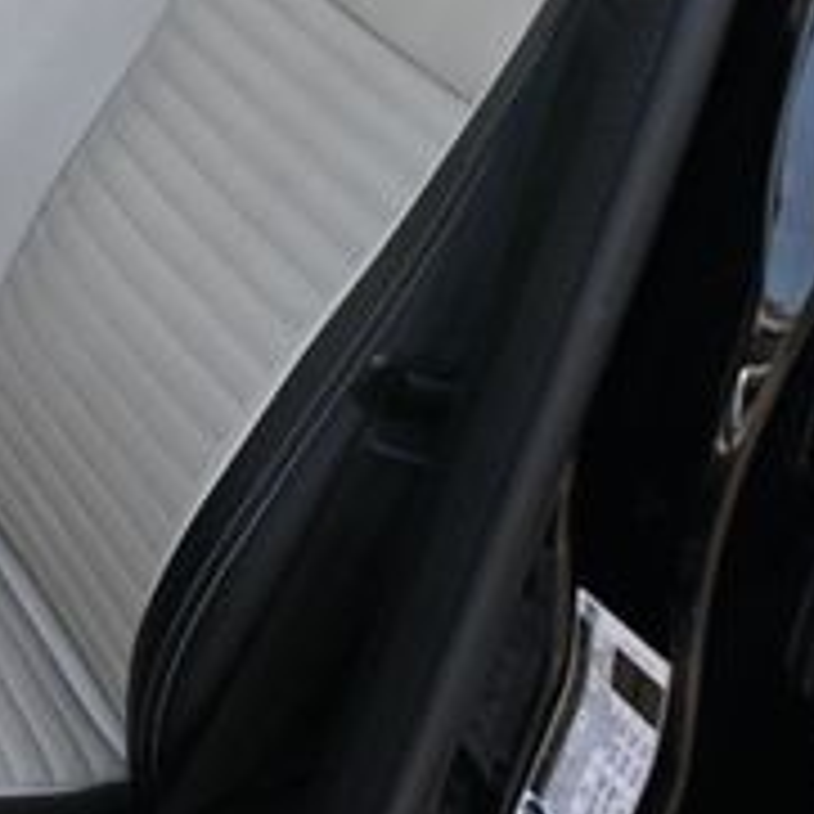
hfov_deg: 17.1
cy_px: -18
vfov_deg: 17.9
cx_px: -306
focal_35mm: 94
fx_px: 2514
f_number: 4
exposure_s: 1/250
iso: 360
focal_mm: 21
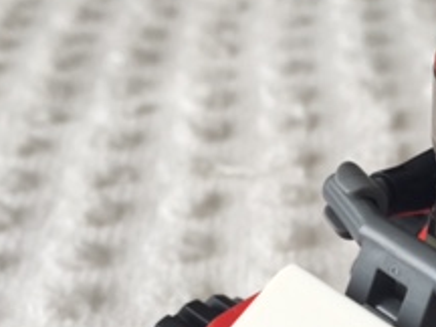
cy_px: 325
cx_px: 398
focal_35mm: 86
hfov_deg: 22.2
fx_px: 1083
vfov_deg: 16.8
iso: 32
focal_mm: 4.15
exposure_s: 1/60
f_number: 2.2
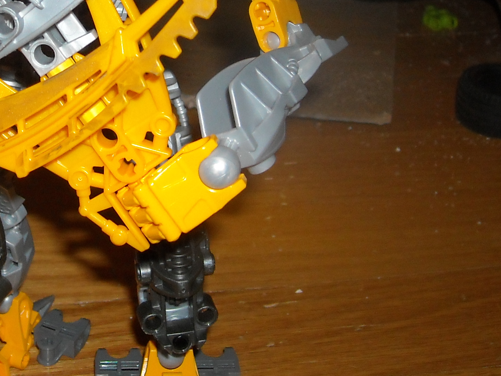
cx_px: 116
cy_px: 1
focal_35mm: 79
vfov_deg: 18.2
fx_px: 1144
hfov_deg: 24.4
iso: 200
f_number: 2.8
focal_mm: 5.7
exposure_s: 1/60
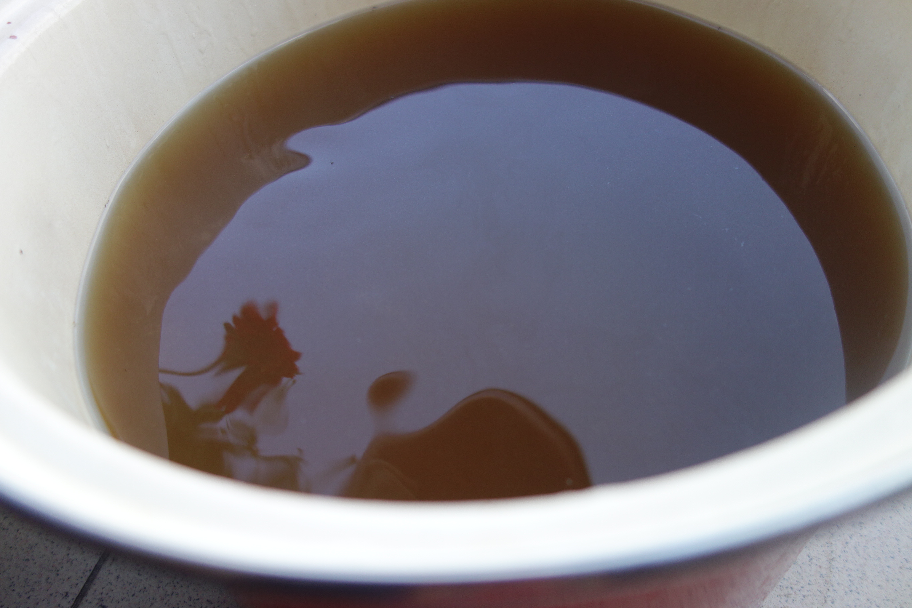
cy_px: 304
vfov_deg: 46.4
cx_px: 456
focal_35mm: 28
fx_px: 709
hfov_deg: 65.5
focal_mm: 10.4
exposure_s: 1/400
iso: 125
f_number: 2
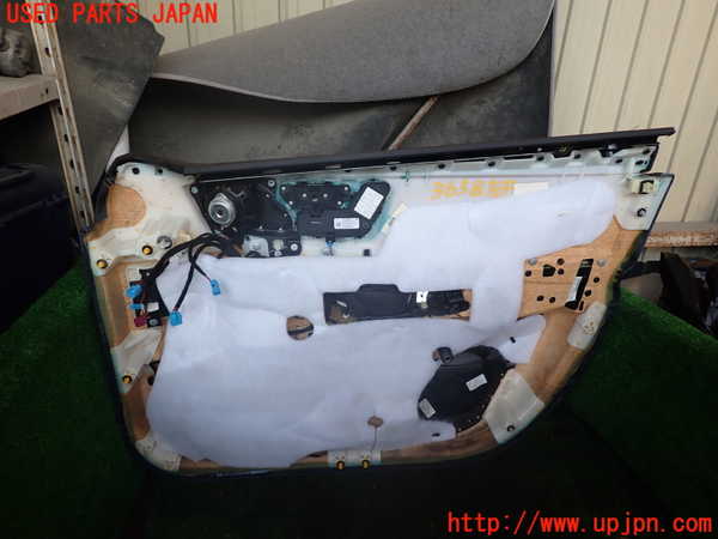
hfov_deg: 69.4
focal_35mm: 25
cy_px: 270
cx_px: 359
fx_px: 519
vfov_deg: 54.9
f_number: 2
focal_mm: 4.5
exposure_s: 1/60
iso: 100
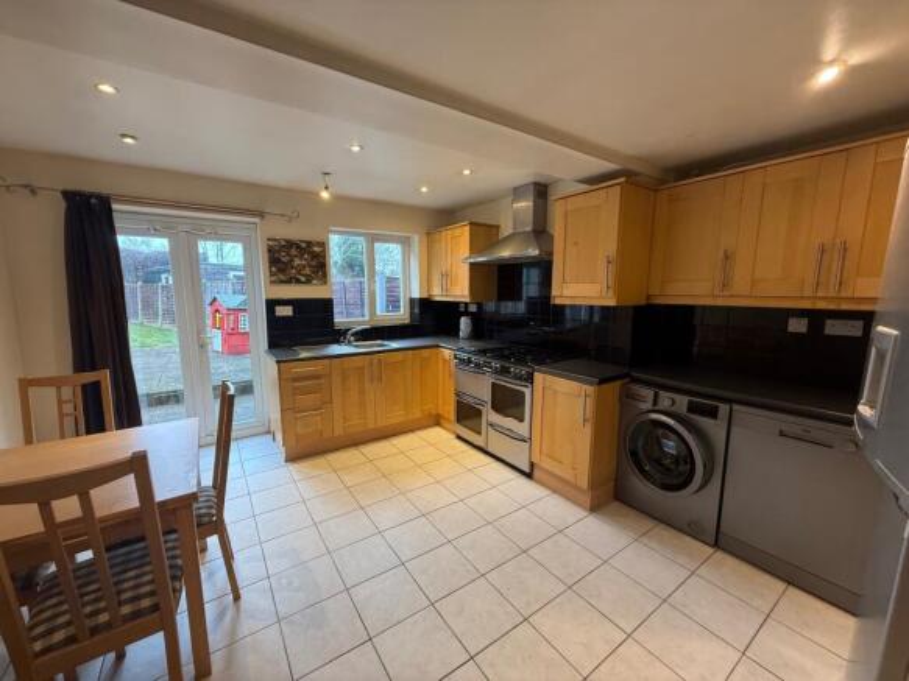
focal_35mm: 14
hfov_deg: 102.1
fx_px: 368
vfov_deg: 85.7
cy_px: 340
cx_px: 454
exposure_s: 1/50
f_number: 2.2
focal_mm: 2.22
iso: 200
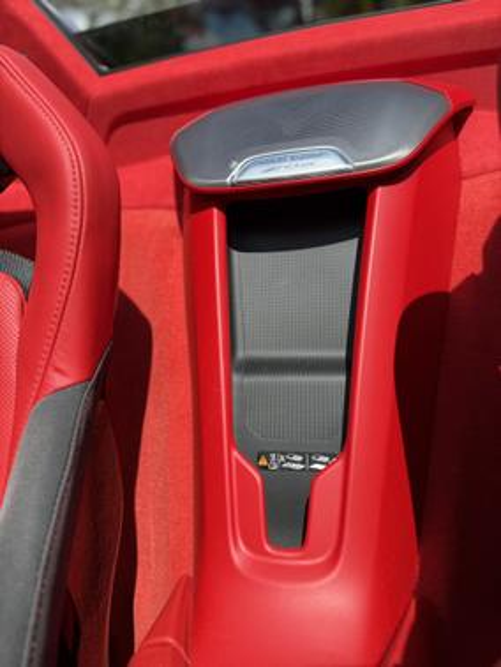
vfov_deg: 71.6
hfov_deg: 56.9
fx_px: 463
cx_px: 250
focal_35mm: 24
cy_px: 334
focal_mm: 6.76
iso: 80
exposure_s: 1/2703
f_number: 1.78
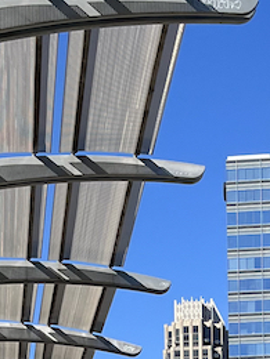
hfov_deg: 11.5
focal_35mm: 128
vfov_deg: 13.9
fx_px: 1331
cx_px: 234
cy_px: 624
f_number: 1.6
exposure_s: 1/3745
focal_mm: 5.1
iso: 50
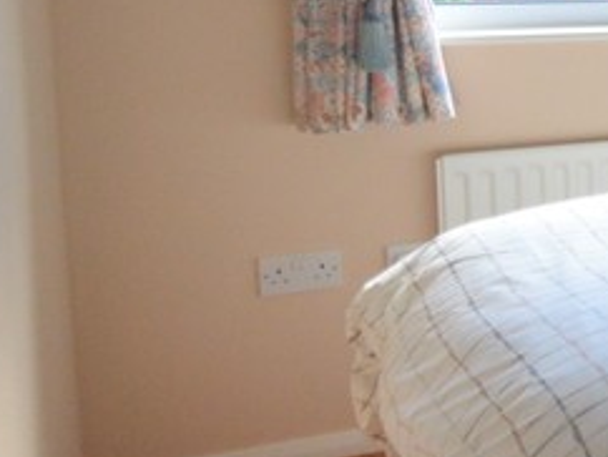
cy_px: 186
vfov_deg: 24.0
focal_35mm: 61
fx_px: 1072
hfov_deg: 20.6
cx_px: 1128
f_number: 3.5
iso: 1100
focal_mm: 10
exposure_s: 1/500
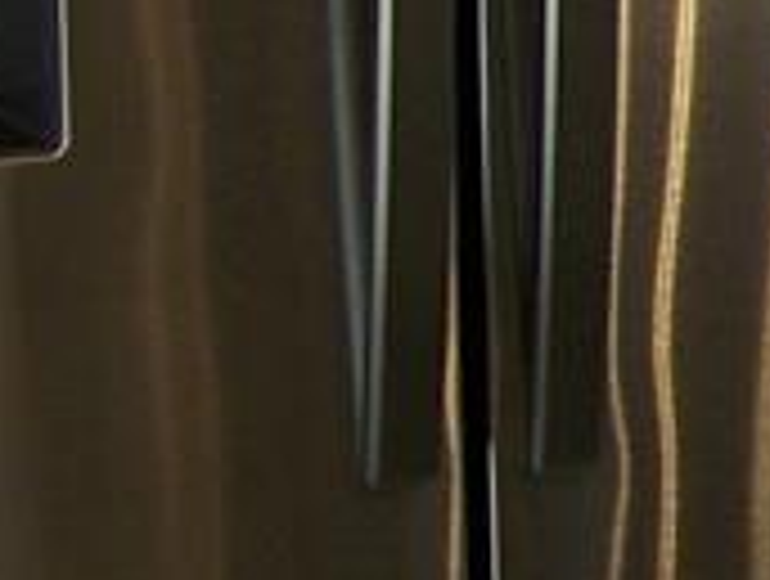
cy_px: -445
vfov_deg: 6.8
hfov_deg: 8.6
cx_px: 1698
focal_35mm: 215
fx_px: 4793
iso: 100
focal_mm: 5.85
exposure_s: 1/30
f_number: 2.8
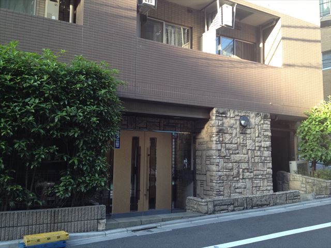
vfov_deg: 40.7
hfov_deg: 52.6
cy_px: 124
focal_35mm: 35
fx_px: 335
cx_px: 166
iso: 100
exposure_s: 1/120
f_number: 2.4
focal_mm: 4.28
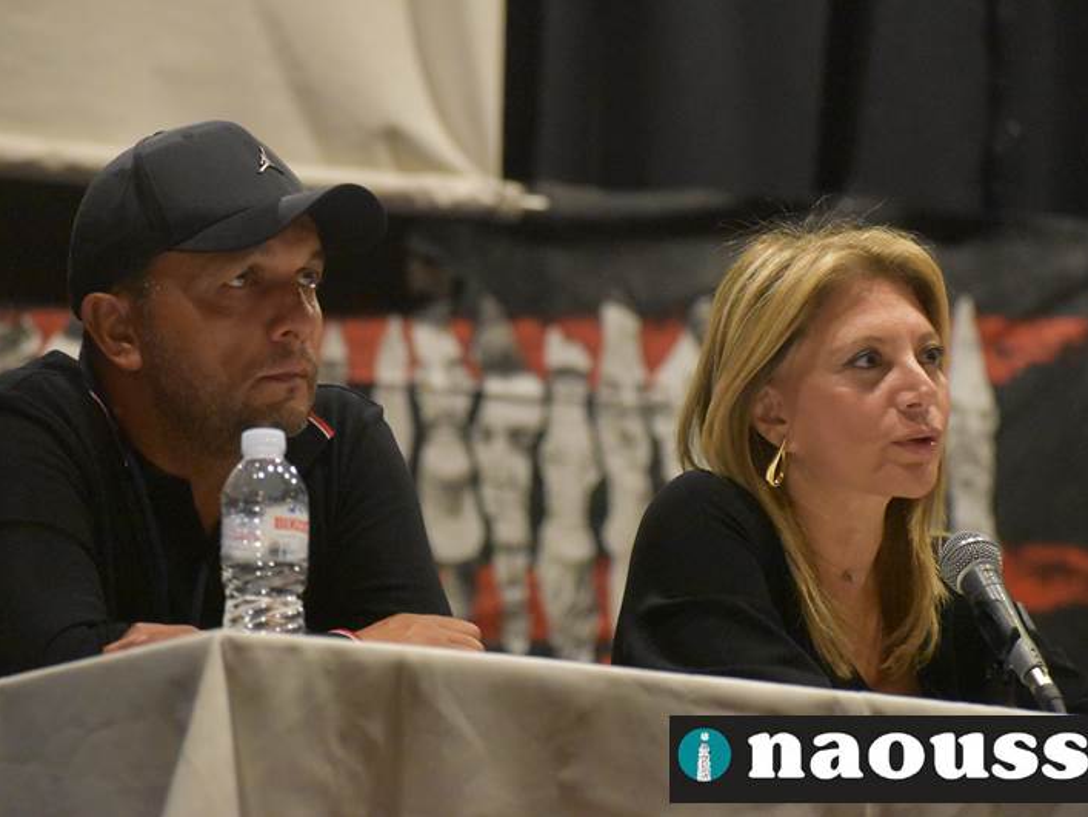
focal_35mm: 212
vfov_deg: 7.0
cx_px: 562
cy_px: 408
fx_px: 6667
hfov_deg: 9.3
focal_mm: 130
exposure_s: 1/125
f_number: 4.8
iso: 8000
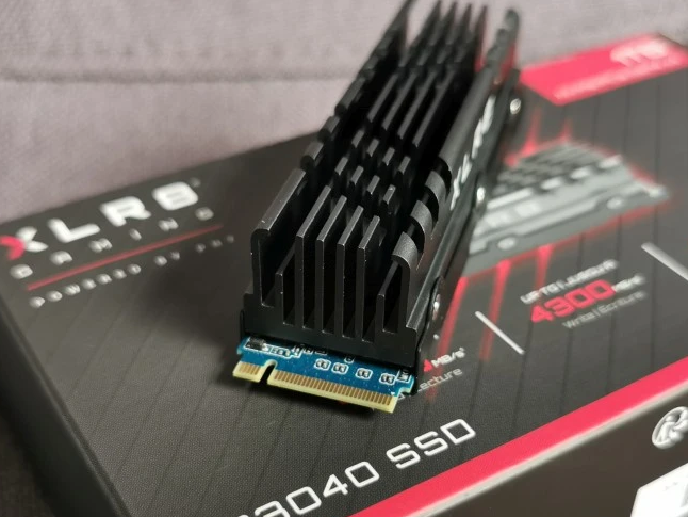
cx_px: 343
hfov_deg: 36.8
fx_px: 1034
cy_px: 307
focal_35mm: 52
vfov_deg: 28.0
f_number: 1.6
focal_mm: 5.56
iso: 125
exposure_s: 1/100
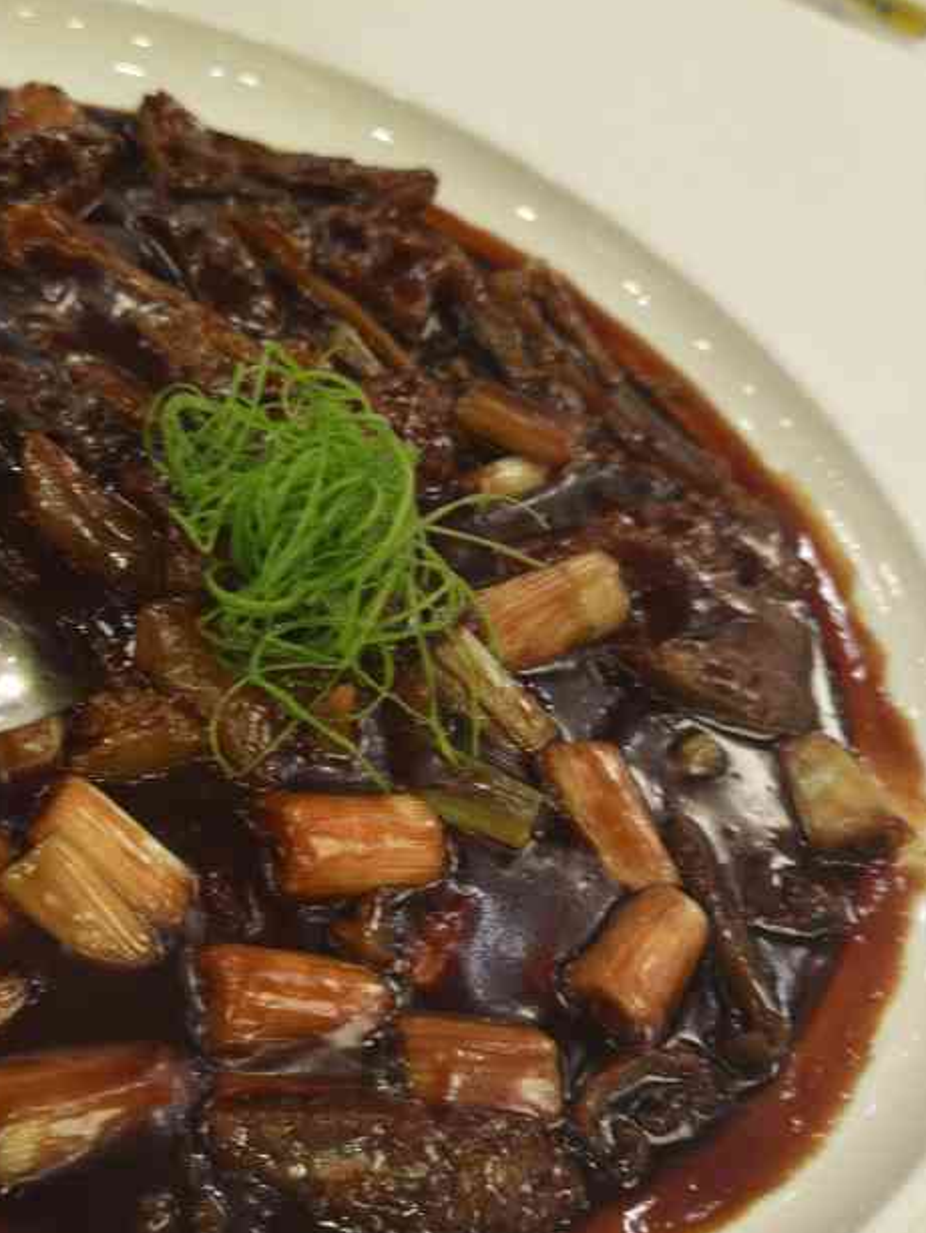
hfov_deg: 34.6
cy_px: 660
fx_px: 1461
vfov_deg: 45.7
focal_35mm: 41
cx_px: 261
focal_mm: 6.71
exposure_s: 1/50
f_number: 1.9
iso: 125
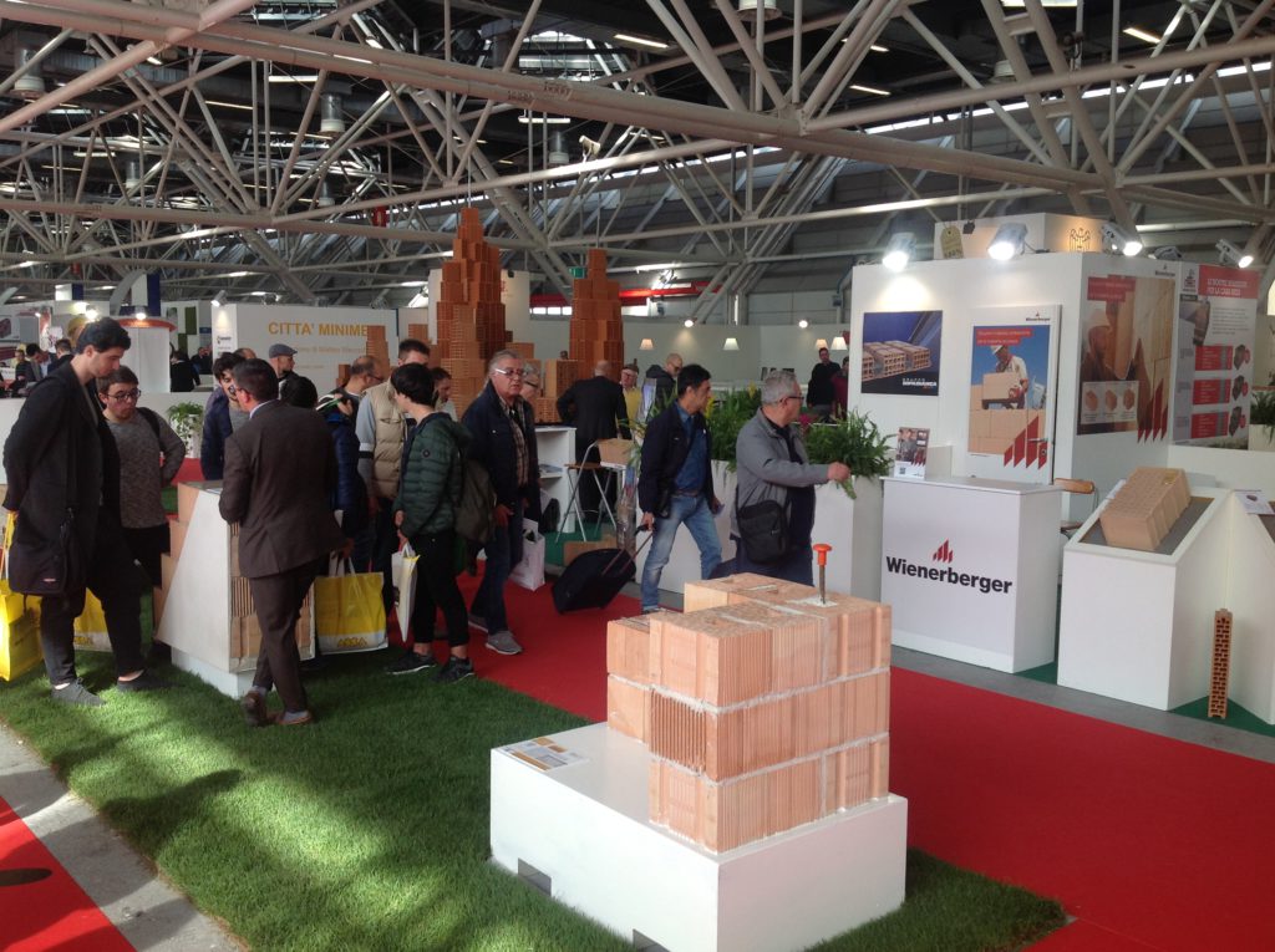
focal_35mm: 35
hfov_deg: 52.7
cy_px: 476
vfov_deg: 40.6
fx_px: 1287
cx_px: 638
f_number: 2.4
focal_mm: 4.28
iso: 50
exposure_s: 1/174
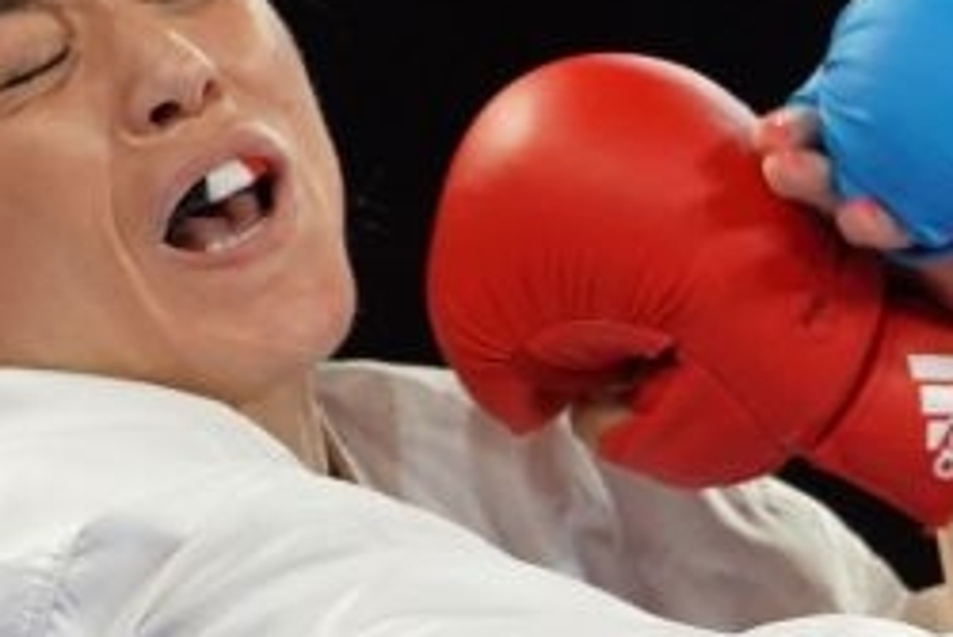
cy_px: 797
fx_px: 37743
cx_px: 313
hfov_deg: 1.4
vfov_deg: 1.0
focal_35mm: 1425
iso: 2000
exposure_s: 1/1000
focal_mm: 198
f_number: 2.8
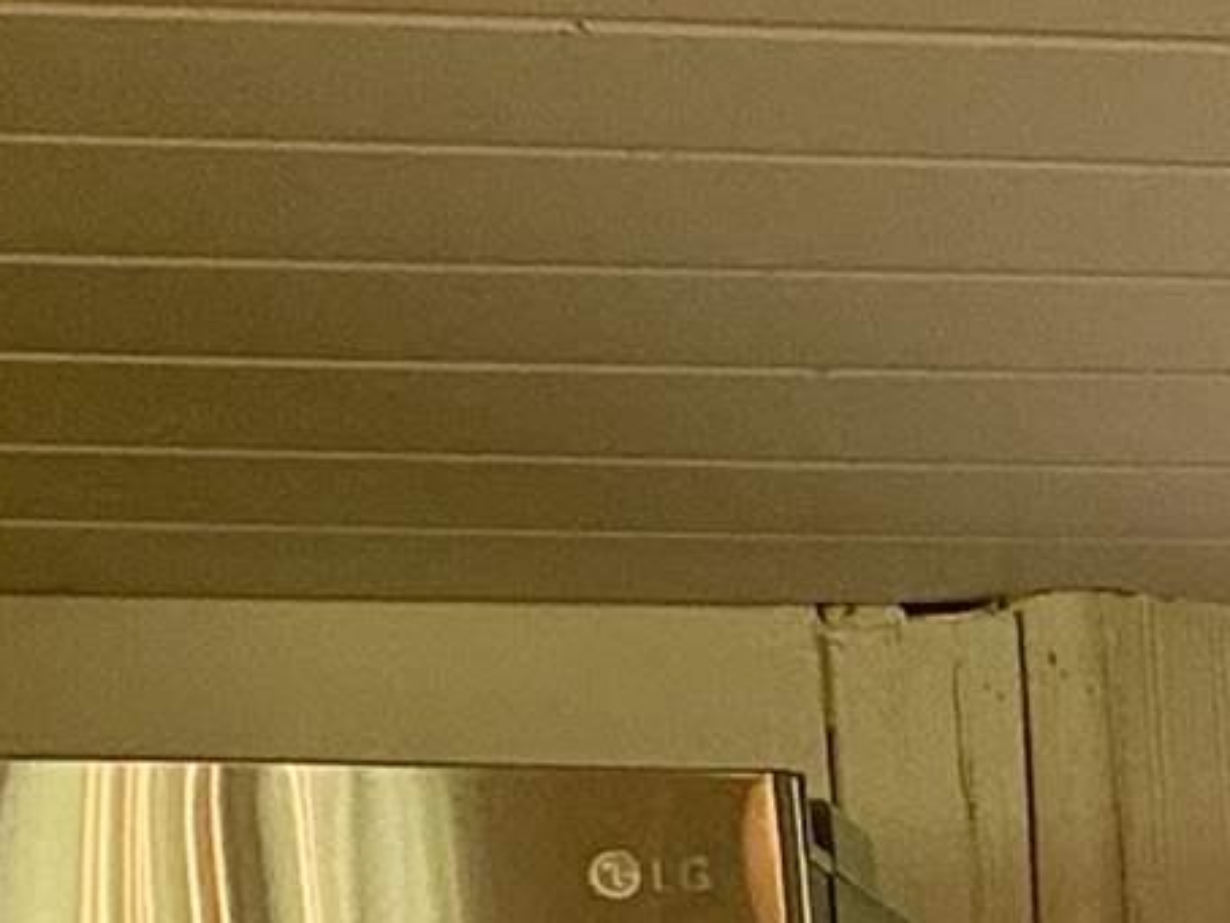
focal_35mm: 95
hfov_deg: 16.6
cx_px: 2316
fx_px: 3377
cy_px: 1841
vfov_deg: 13.4
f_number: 2.2
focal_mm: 2.22
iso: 100
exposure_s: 1/120
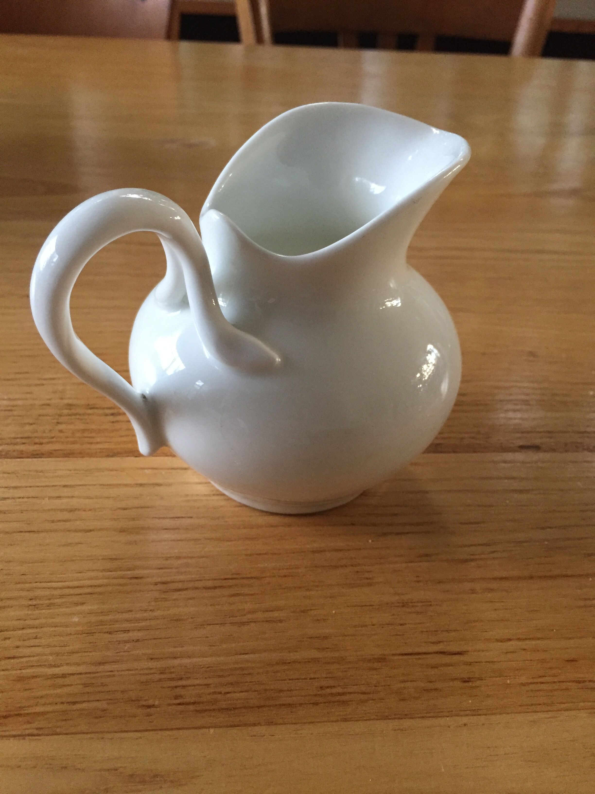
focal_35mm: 29
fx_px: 665
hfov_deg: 48.2
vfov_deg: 61.7
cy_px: 397
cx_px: 298
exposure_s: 1/33
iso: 250
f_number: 2.2
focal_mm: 4.15
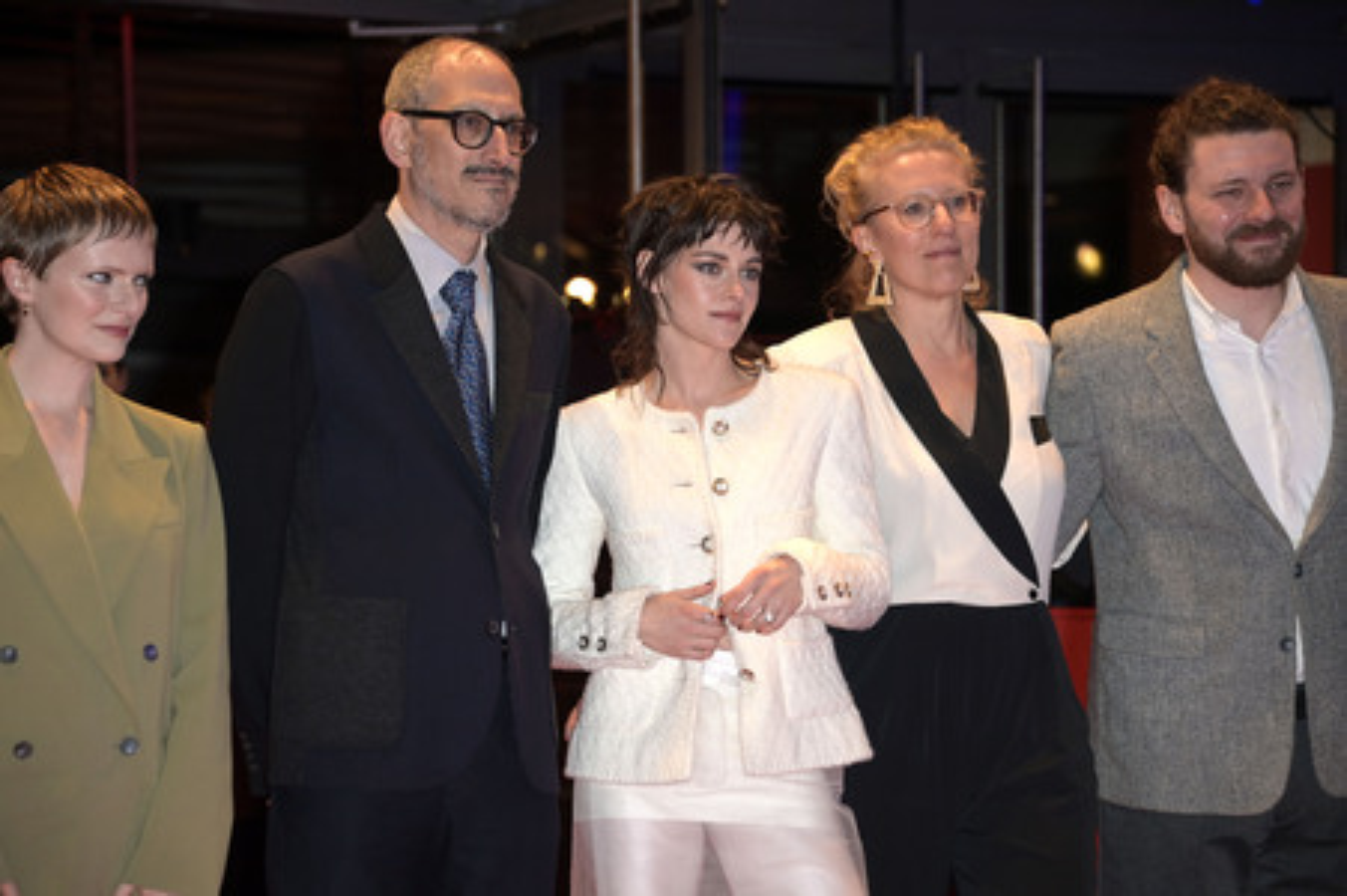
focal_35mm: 125
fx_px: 4674
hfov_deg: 16.4
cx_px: 674
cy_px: 448
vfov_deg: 11.0
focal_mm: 125
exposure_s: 1/200
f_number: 5.6
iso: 1000
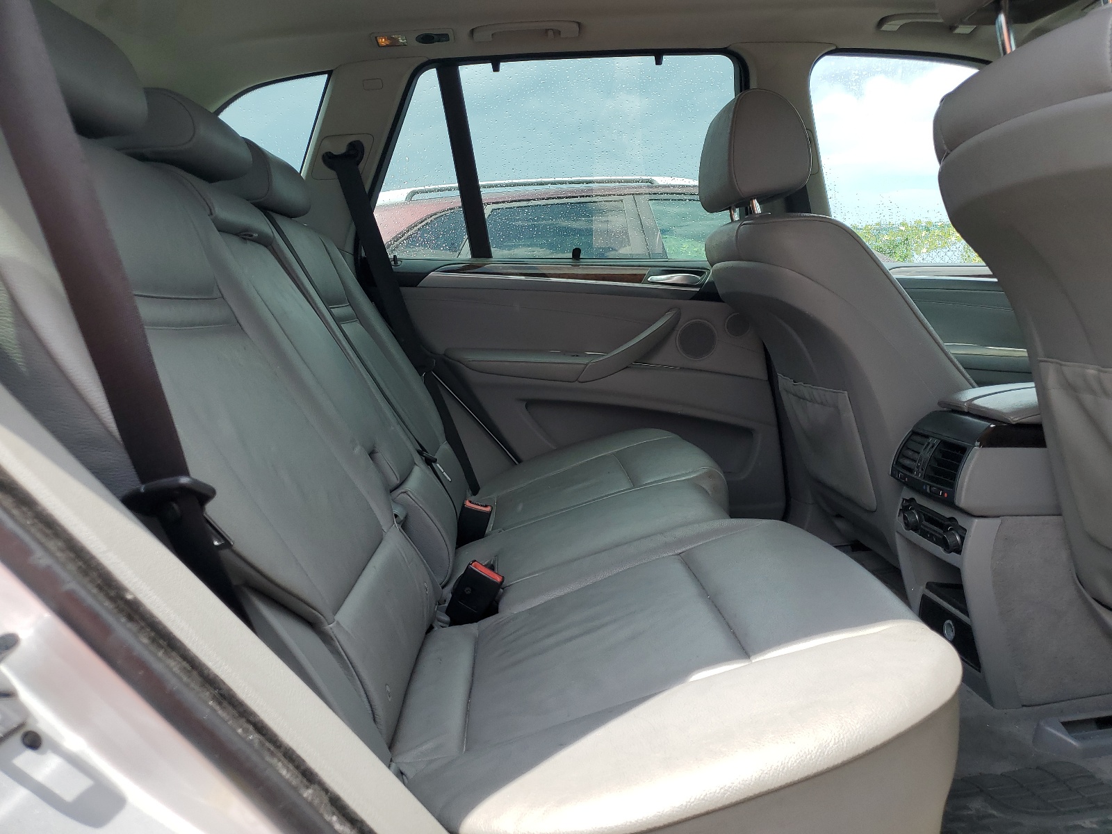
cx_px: 556
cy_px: 417
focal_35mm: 26
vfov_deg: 53.1
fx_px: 835
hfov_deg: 67.3
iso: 50
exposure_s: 1/909
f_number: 1.5
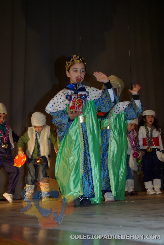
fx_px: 358
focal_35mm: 52
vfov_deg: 37.8
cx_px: 82
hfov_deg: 25.8
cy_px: 122
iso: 400
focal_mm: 35
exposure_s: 1/45
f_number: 5.6
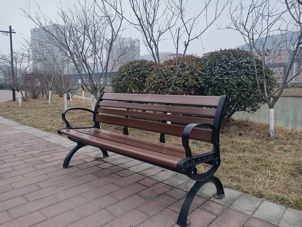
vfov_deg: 53.1
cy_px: 114
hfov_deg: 67.3
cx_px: 151
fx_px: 227
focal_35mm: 26
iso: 101
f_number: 1.8
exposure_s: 1/100
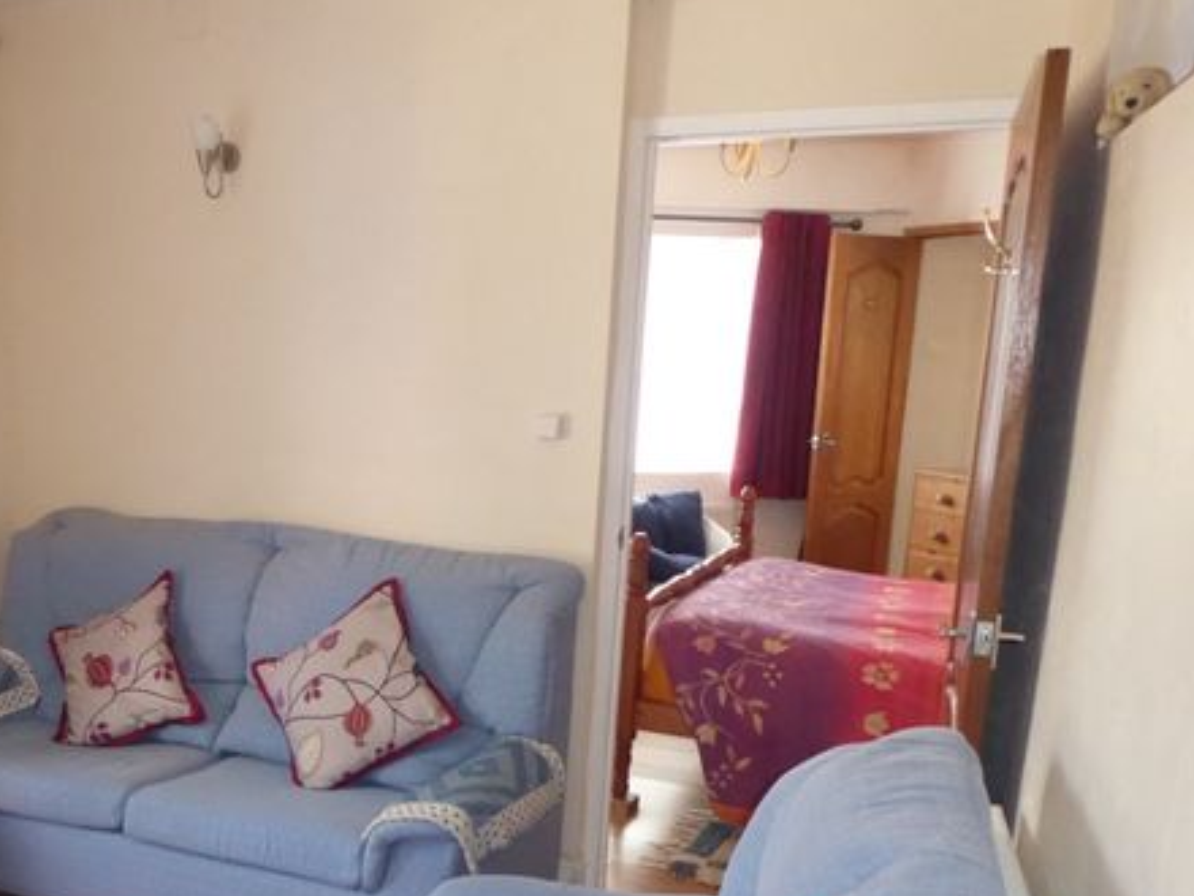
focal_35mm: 40
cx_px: 330
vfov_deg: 35.0
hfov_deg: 45.5
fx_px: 1380
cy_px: 692
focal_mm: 4.3
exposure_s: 1/125
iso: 800
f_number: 3.3
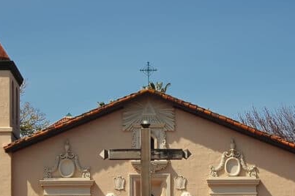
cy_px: 175
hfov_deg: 14.2
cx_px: 149
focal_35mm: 145
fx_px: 1187
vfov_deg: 9.4
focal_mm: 38
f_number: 16
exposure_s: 1/200
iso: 200
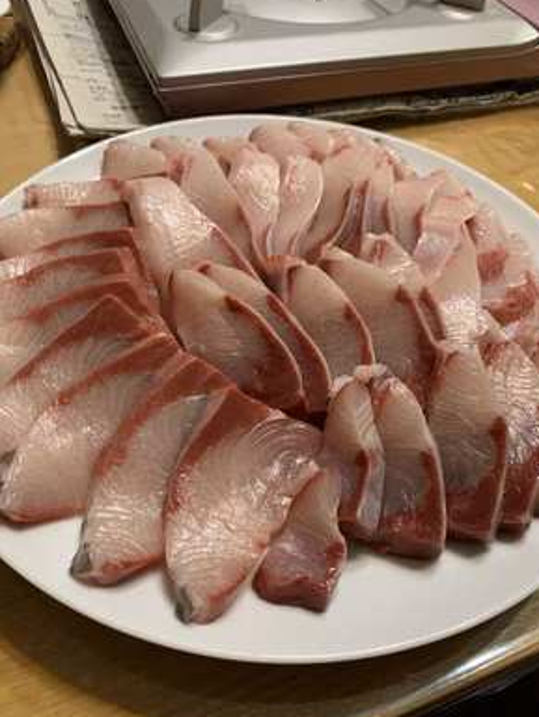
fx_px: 560
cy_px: 359
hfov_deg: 51.4
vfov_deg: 65.3
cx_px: 278
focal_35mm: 27
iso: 320
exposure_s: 1/50
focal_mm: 4.25
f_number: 1.8
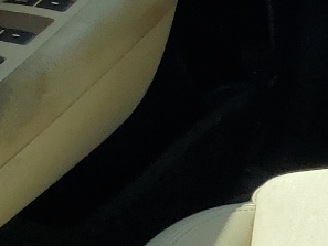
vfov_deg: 10.6
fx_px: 1327
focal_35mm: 140
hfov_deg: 11.0
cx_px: 872
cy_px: 163
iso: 50
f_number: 1.5
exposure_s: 1/556
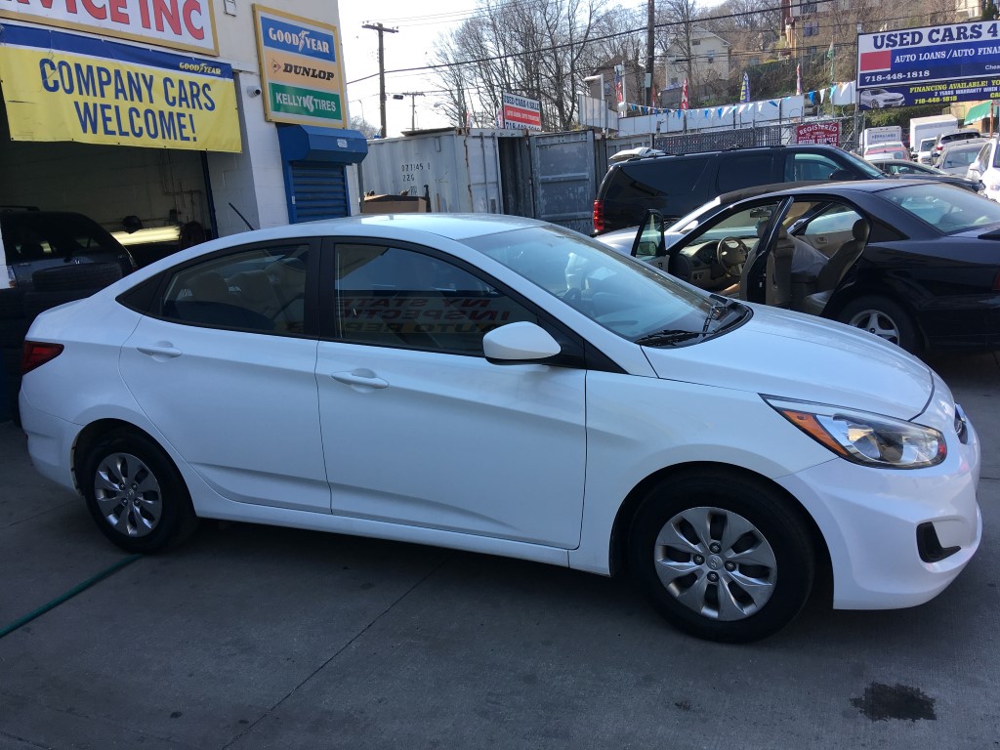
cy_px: 375
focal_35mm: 29
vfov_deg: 48.2
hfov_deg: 61.7
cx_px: 500
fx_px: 838
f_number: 2.2
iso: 25
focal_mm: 4.15
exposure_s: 1/587
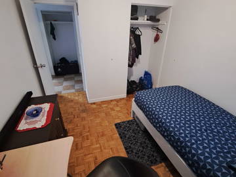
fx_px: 89
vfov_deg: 89.9
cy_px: 88
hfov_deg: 106.2
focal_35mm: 13
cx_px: 118
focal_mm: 1.74
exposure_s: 1/20
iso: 640
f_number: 2.2
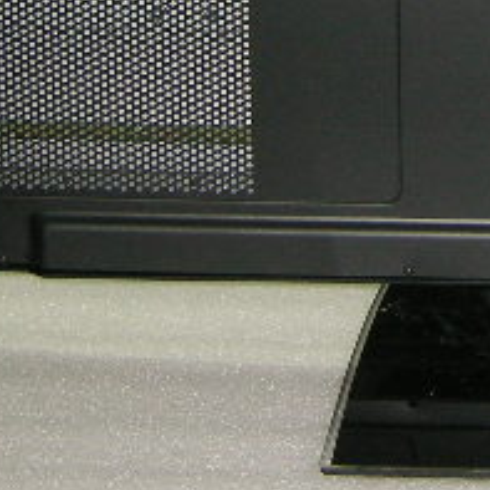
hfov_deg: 10.1
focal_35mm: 165
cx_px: 838
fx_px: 2642
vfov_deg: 10.2
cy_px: -261
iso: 126
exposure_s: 1/60
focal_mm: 7.5
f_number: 2.7
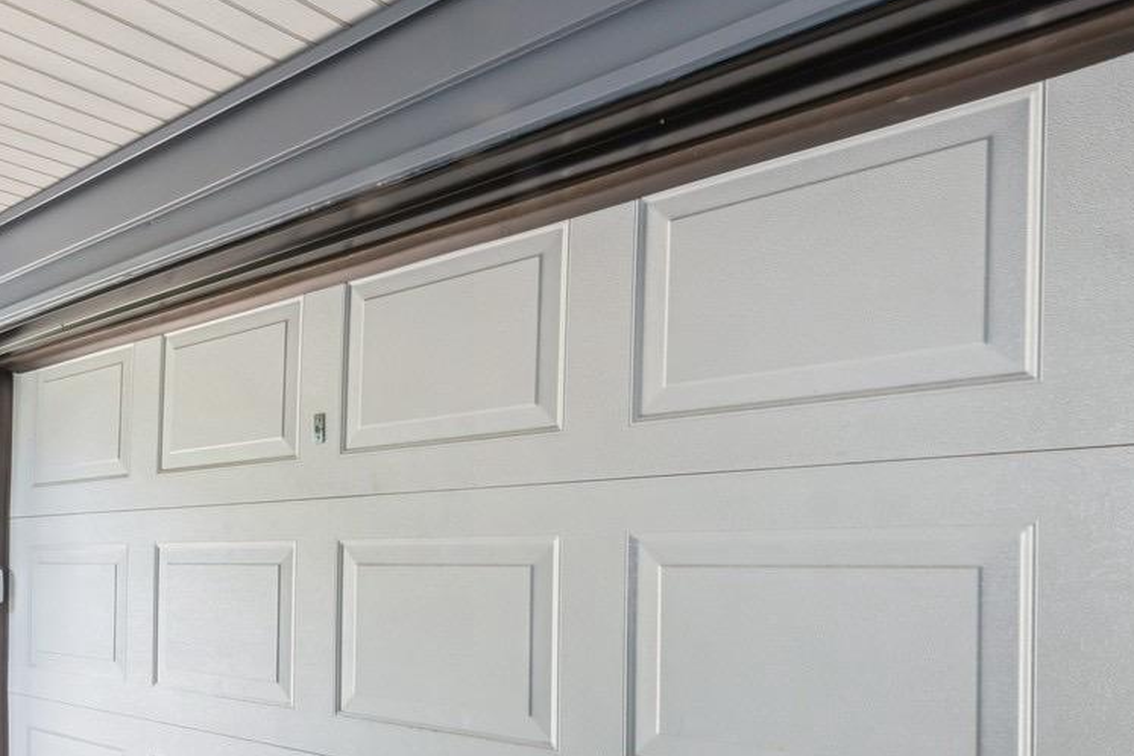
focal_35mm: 30
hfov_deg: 58.6
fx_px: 945
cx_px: 279
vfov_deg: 41.8
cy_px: 598
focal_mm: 14
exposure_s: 1/5
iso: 200
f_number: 16
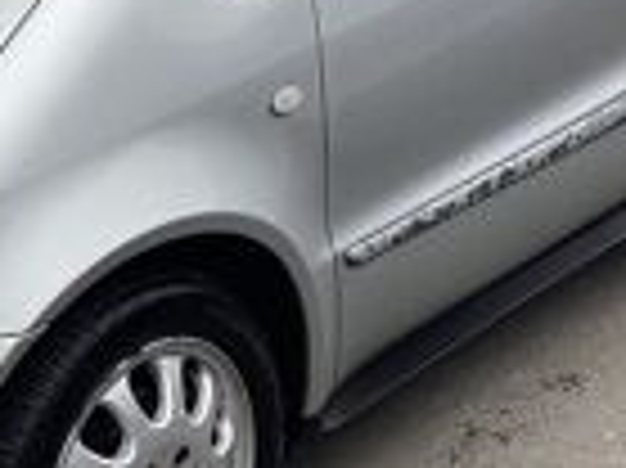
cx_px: 95
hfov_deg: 18.2
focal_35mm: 107
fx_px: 1933
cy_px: 171
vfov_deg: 13.8
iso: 50
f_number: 2.4
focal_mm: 3.3
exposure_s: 1/50
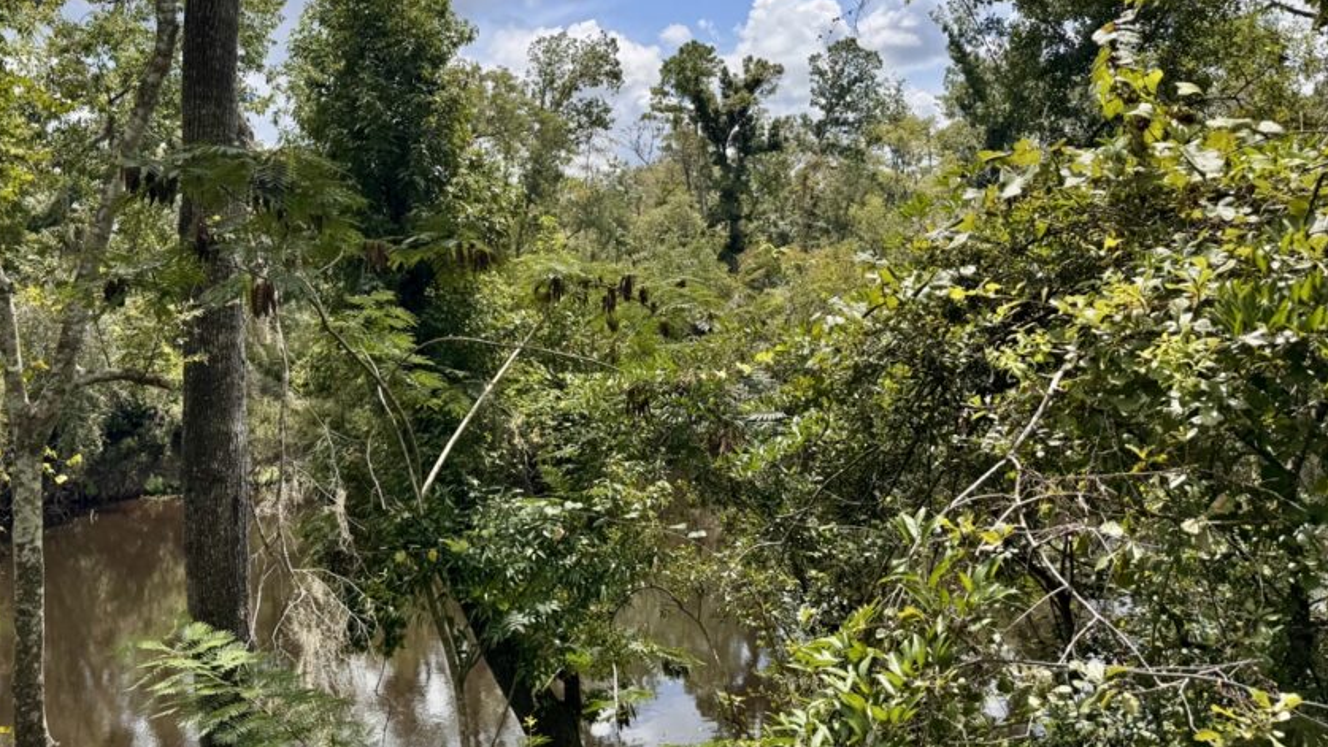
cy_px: 241
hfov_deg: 60.6
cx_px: 543
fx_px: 1127
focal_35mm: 32
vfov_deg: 36.3
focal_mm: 6.76
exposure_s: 1/3802
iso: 80
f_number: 1.78
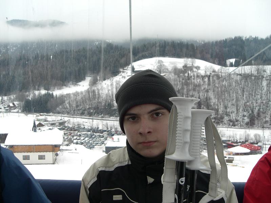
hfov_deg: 49.0
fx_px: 297
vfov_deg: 37.7
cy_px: 102
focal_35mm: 38
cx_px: 136
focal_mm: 6.3
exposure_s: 1/200
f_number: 3.1
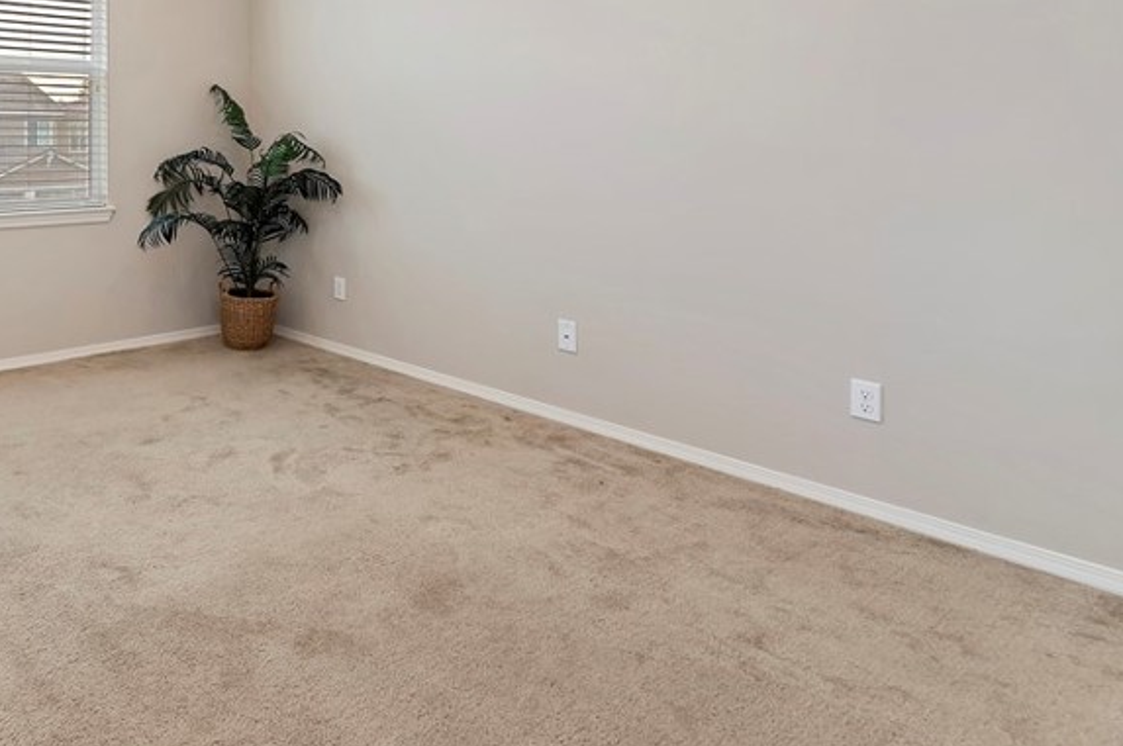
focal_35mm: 25
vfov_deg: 47.4
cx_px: 153
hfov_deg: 62.3
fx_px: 779
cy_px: 115
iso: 500
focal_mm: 14
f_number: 10
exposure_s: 1/10
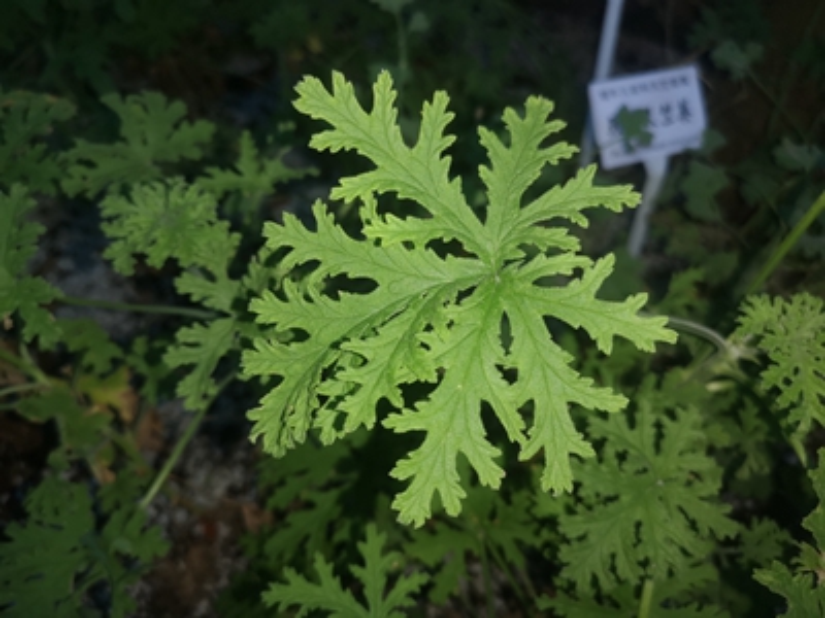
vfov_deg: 51.4
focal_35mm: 27
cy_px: 309
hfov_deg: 65.3
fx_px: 643
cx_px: 412
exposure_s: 1/60
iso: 64
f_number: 1.8
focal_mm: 5.58
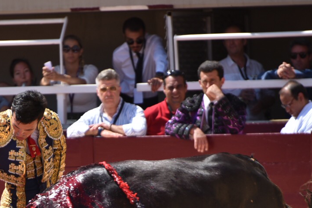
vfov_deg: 2.0
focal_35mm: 679
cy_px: 218
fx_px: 5883
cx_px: 76
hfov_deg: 3.0
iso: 200
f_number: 5.6
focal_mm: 300
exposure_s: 1/640
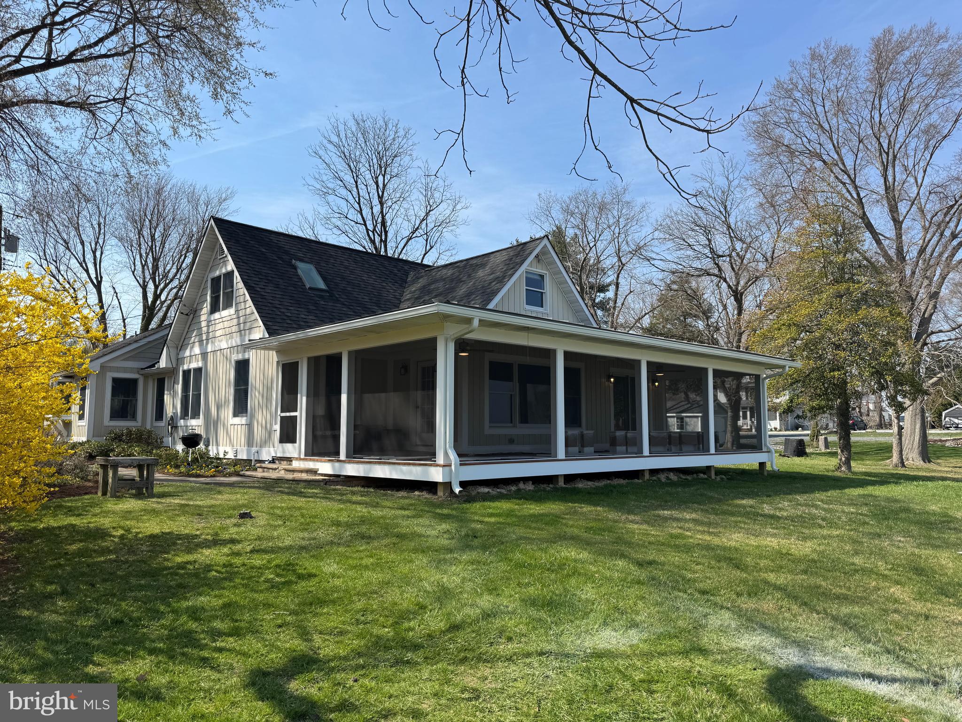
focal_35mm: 24
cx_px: 481
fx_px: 667
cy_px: 361
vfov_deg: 56.8
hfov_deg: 71.6
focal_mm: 6.76
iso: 80
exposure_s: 1/3597
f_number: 1.78
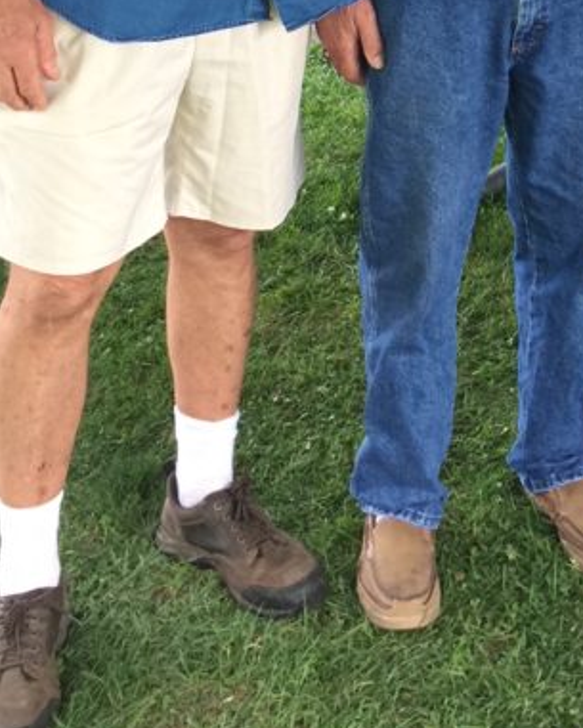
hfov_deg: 19.7
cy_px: -71
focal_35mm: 76
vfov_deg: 23.5
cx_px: 549
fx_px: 1639
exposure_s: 1/30
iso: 32
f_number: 2.2
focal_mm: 4.15
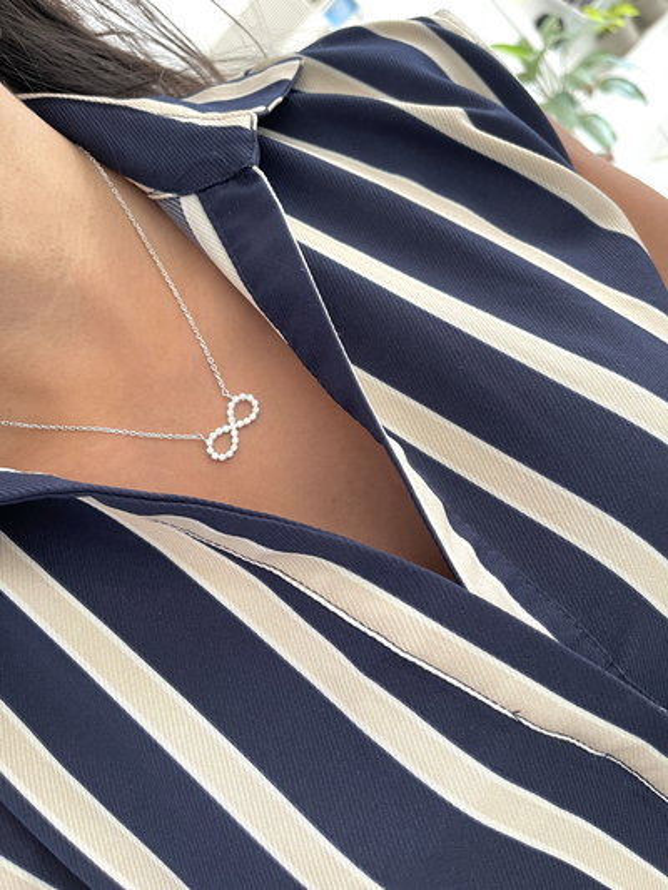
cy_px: 445
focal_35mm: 25
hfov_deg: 54.9
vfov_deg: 69.4
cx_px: 334
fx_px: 643
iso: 200
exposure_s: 1/50
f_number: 1.6
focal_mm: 5.1
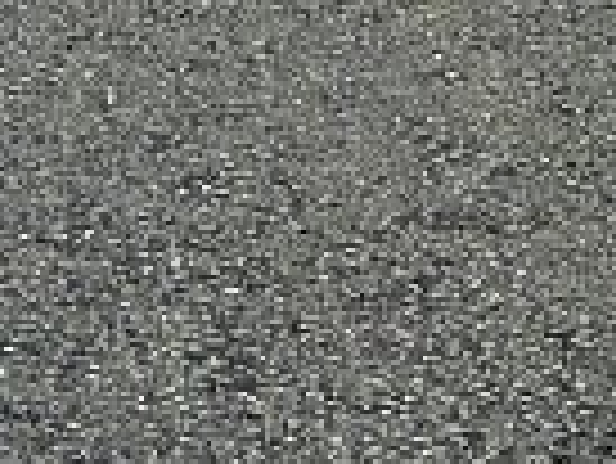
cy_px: -556
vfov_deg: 4.8
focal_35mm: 302
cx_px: 917
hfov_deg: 6.5
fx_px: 5379
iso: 100
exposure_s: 1/200
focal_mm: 5.8
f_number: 4
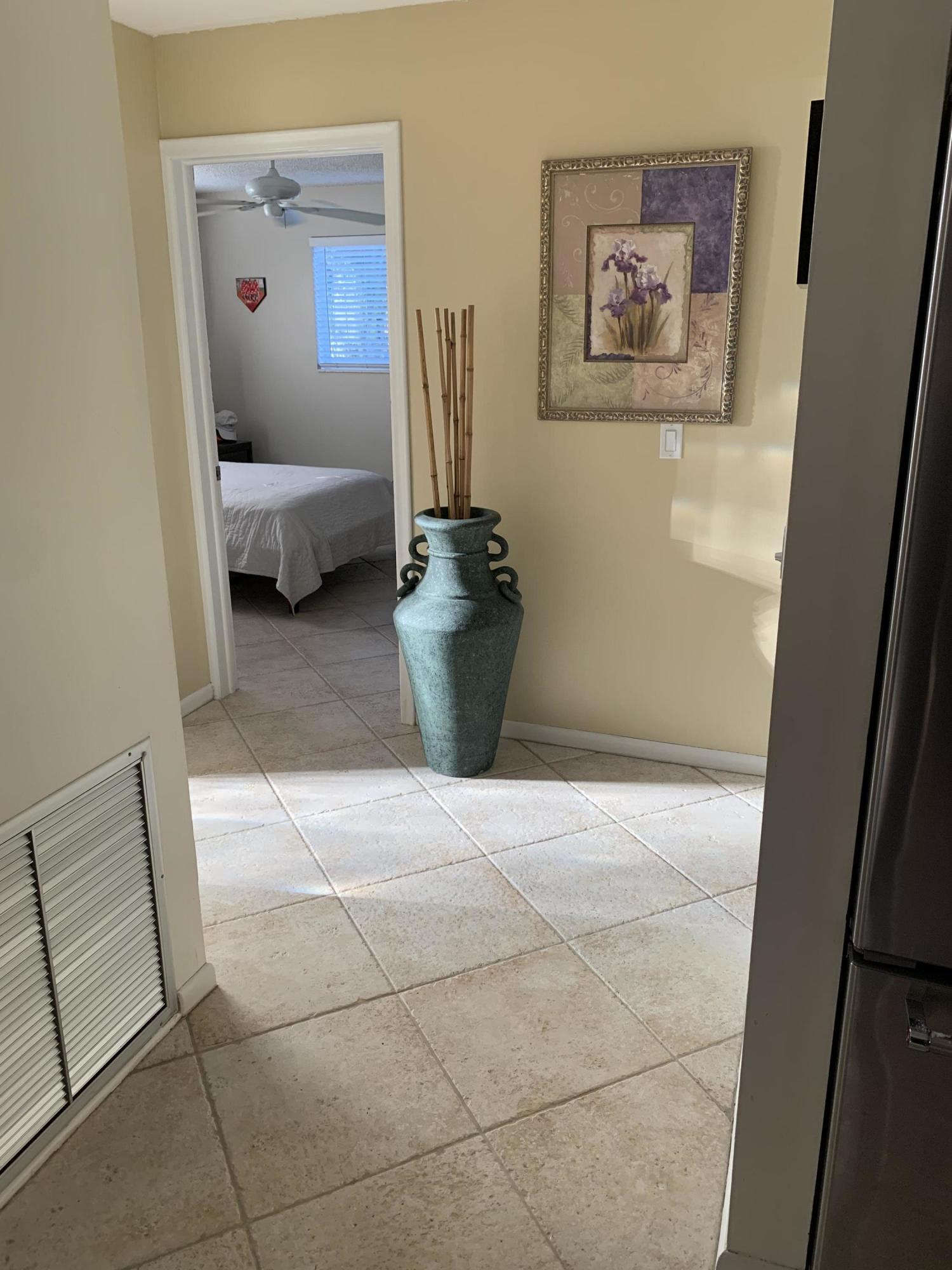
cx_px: 476
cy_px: 635
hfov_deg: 53.1
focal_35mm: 26
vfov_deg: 67.3
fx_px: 953
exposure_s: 1/65
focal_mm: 4.25
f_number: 1.8
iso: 100
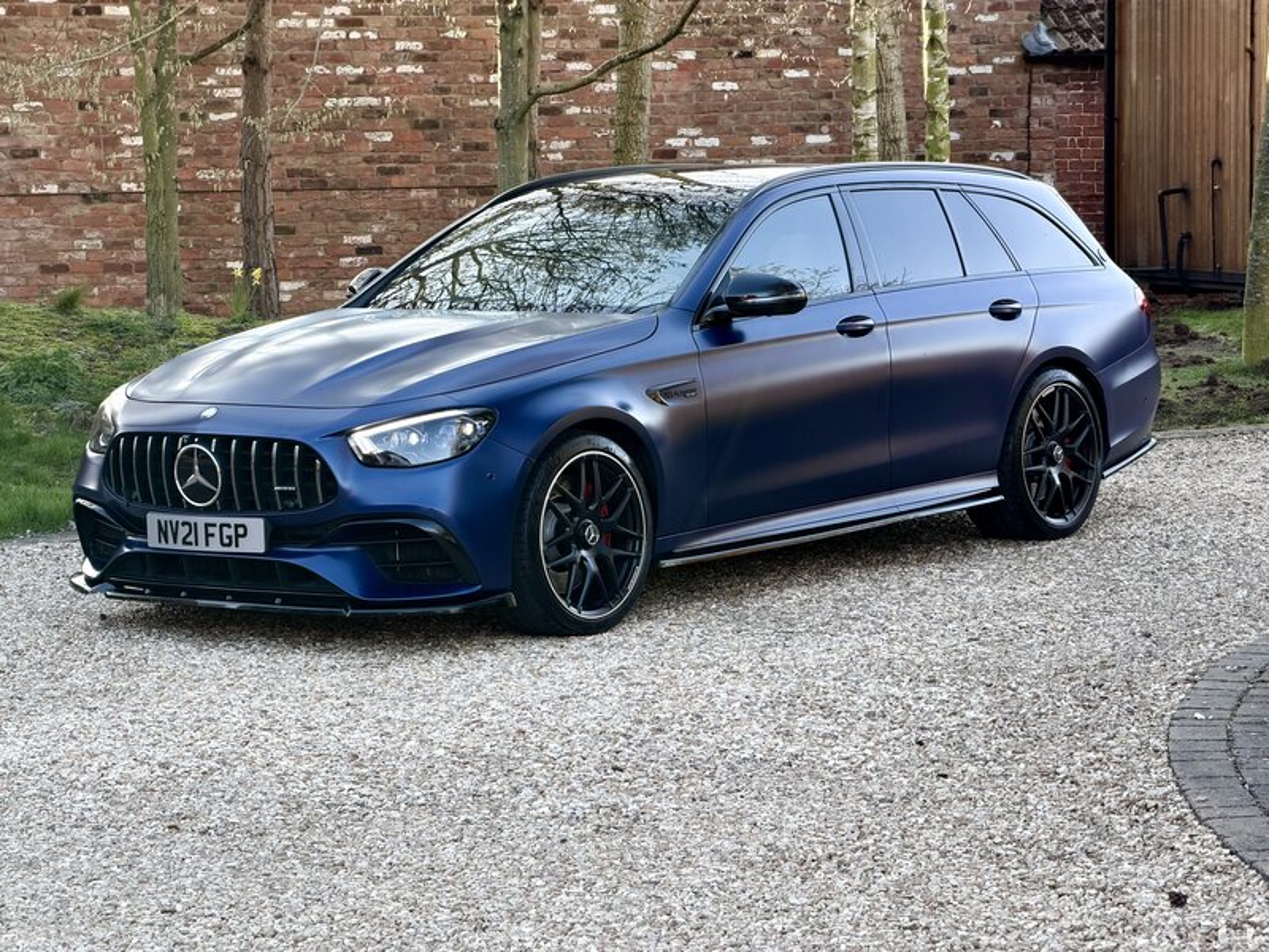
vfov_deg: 14.8
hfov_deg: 19.6
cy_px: 476
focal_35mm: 100
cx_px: 634
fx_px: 3666
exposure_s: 1/121
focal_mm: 16.89
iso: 64
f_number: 2.8
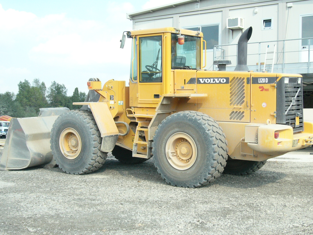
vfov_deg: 27.5
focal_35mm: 53
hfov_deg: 36.2
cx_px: 156
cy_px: 118
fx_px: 479
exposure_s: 1/60
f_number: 9.7
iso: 100
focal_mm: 8.8
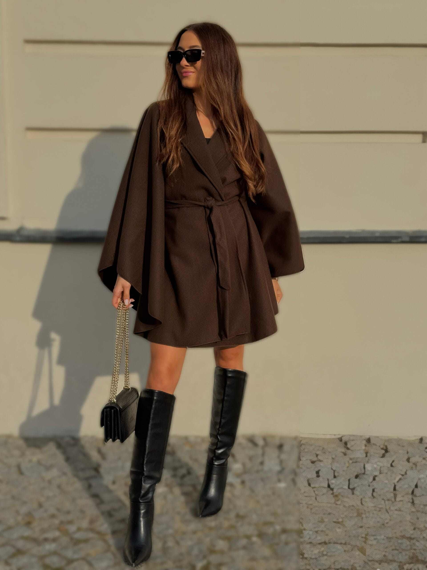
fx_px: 789
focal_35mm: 48
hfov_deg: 30.3
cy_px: 285
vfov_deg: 39.7
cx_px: 214
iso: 80
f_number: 1.78
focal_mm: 6.76
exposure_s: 1/10526
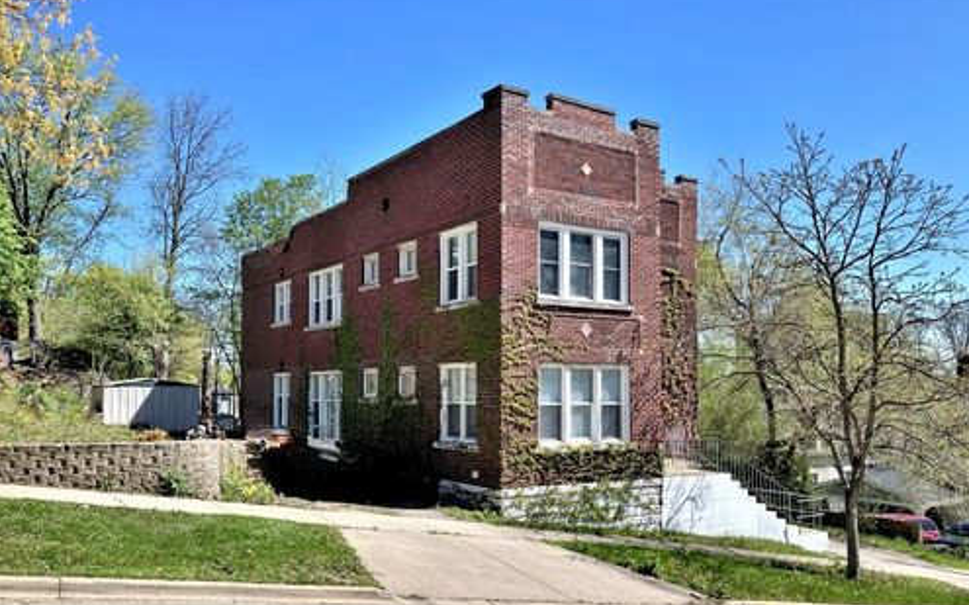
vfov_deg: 41.7
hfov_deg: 62.9
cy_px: 353
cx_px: 487
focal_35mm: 30
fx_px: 792
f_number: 1.8
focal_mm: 3.99
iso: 20
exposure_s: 1/1600
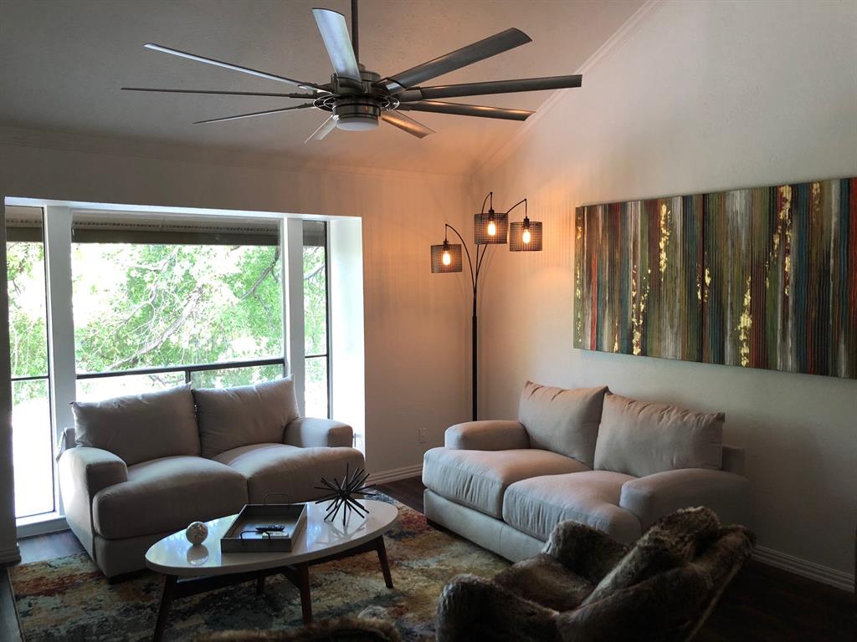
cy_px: 321
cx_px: 428
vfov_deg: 49.7
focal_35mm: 28
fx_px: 693
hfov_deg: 63.4
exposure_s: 1/15
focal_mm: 3.99
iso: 40
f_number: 1.8
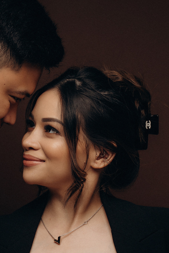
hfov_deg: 6.0
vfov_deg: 8.9
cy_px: 288
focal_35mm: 228
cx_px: 10
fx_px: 1605
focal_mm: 75
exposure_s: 1/200
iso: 200
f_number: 5.6
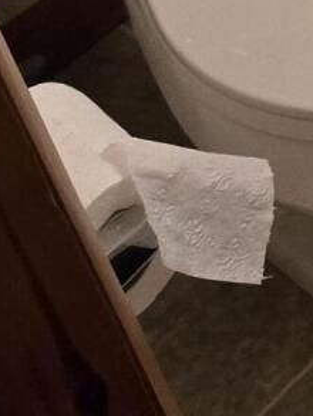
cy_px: -686
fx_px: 1891
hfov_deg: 7.7
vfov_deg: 10.3
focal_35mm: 157
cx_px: 1051
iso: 500
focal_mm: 5.4
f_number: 1.8
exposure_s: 1/120
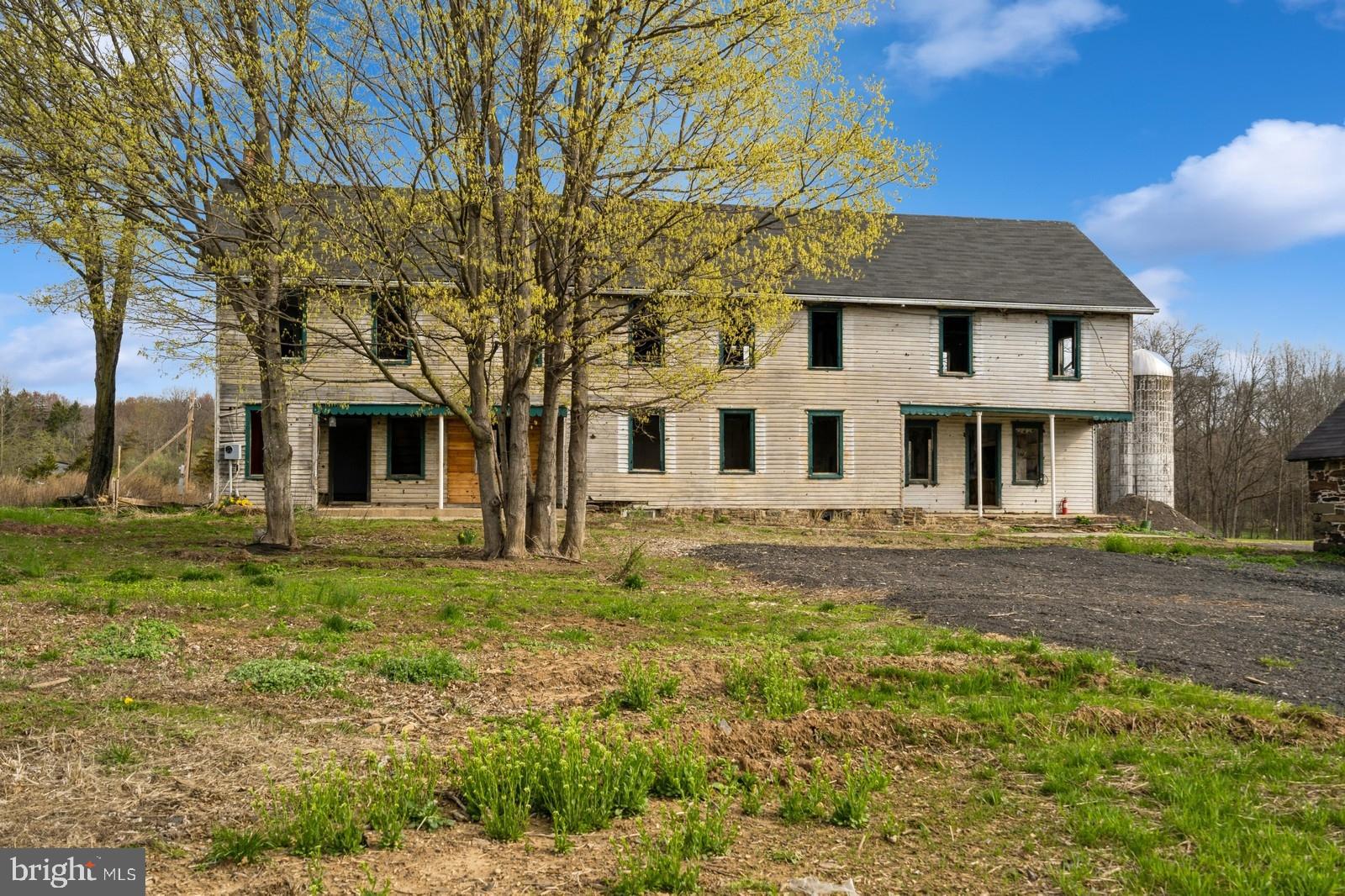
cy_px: 448
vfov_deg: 37.8
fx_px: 1307
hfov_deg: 54.4
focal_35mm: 35
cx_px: 672
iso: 200
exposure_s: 1/250
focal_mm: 35
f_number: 11
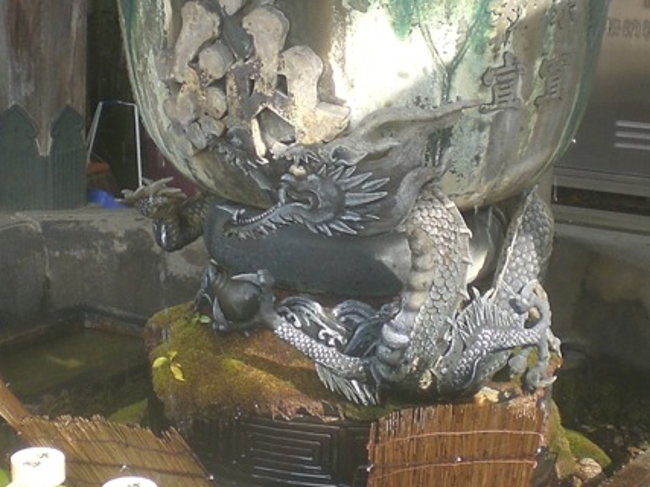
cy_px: 215
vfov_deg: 16.6
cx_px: 326
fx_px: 1671
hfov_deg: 22.0
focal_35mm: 89
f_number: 3.1
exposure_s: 1/80
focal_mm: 6.3
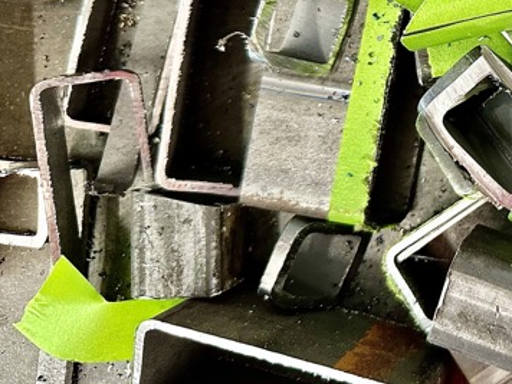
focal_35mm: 54
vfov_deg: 25.8
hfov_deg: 31.4
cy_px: 10
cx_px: 568
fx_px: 799
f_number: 1.78
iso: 320
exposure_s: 1/60
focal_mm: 6.86
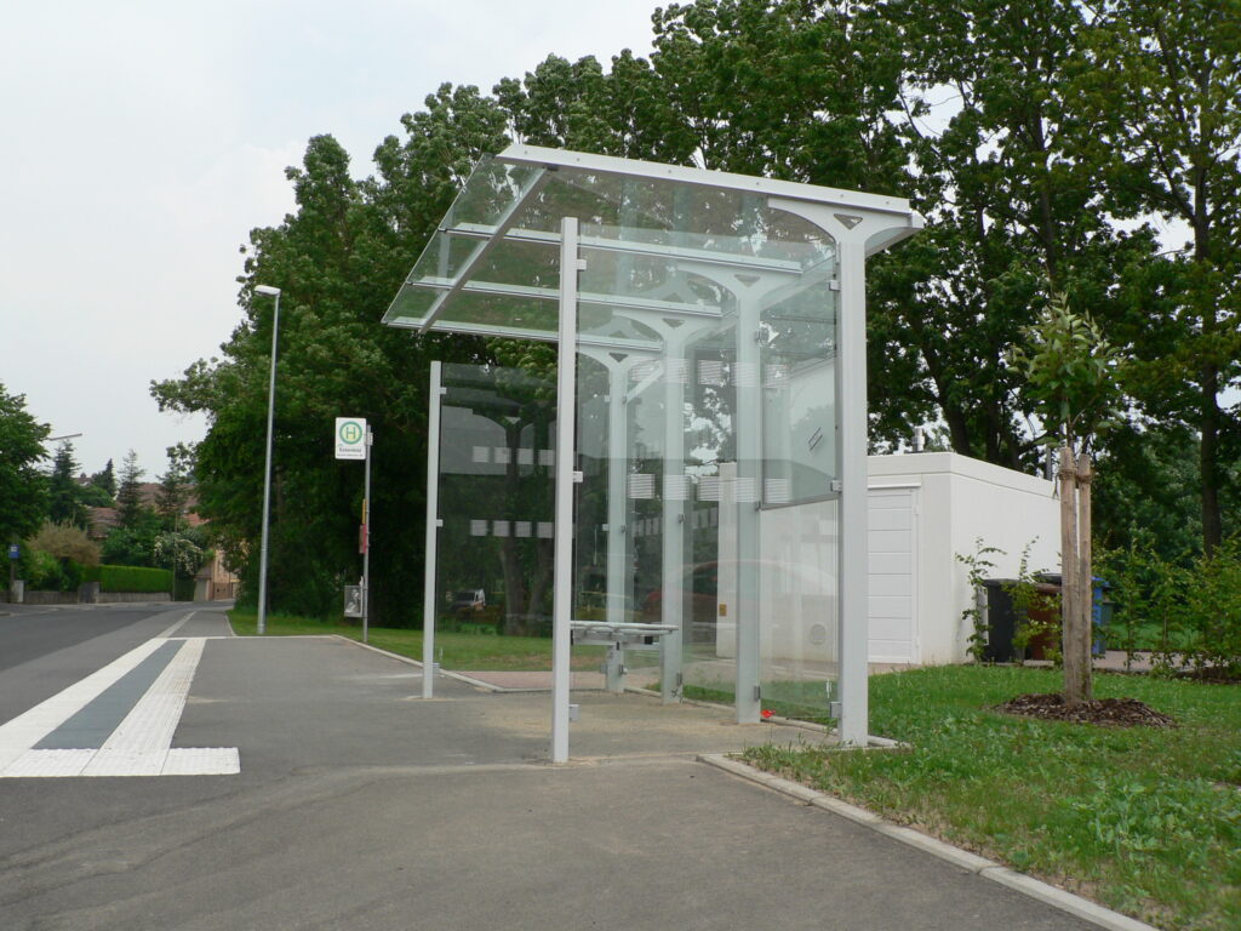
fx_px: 1291
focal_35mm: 36
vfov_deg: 39.7
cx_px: 620
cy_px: 466
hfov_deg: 51.4
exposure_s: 1/400
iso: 80
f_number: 5
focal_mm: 6
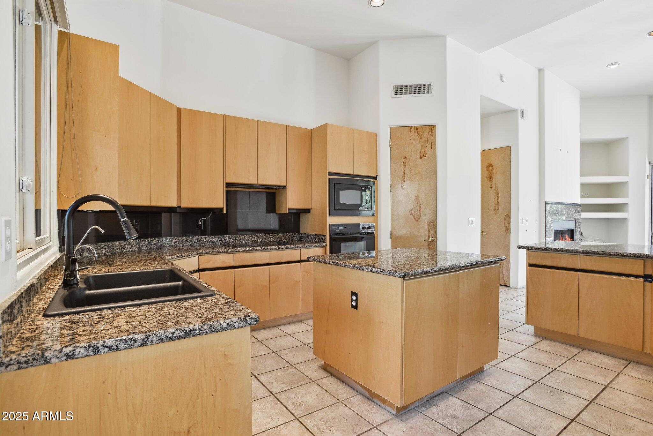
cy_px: 218
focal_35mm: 17
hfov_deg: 93.3
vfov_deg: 70.5
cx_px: 326
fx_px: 308
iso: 320
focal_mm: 17
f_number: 10
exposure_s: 1/10
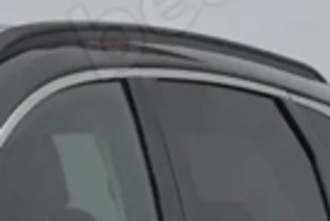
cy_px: 452
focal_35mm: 386
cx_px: -410
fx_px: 3539
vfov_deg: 3.5
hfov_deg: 5.2
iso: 280
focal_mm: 35
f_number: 5.6
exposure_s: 1/125
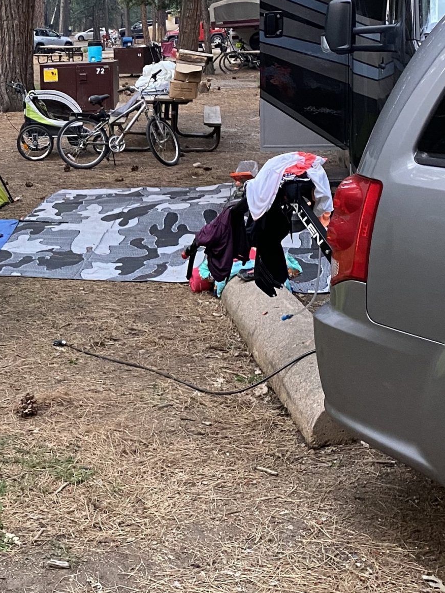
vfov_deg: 33.3
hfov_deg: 24.3
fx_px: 977
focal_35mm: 57
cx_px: -22
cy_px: 175
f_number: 1.8
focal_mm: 4.25
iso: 320
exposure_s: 1/60
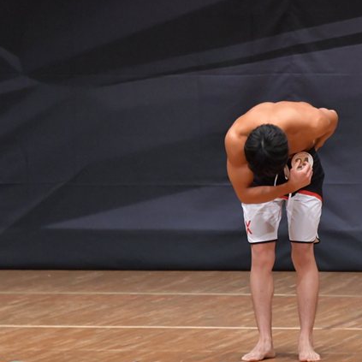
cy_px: 176
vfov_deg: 3.9
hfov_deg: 3.9
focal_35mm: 444
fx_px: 5253
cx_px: 277
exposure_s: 1/400
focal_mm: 190
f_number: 5.6
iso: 6400
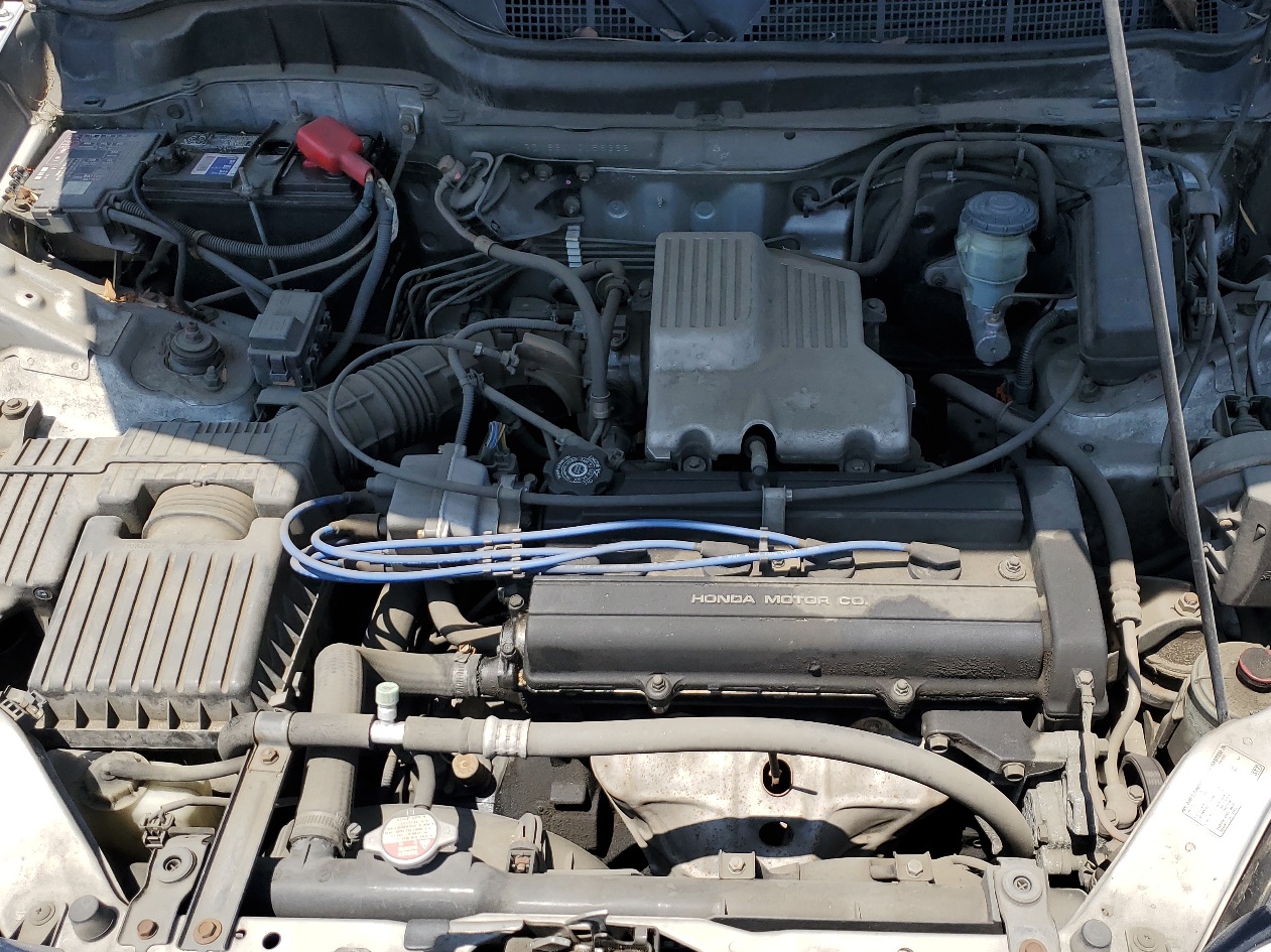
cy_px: 457
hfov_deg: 55.3
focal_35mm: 33
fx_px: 1211
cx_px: 689
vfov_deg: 42.9
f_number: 1.5
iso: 50
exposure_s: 1/1667
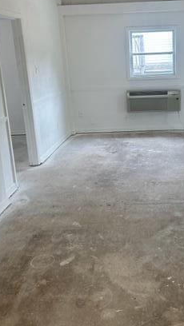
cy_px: 141
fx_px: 355
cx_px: 142
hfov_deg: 28.5
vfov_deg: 49.2
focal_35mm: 41
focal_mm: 6.86
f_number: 1.78
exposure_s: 1/160
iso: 100
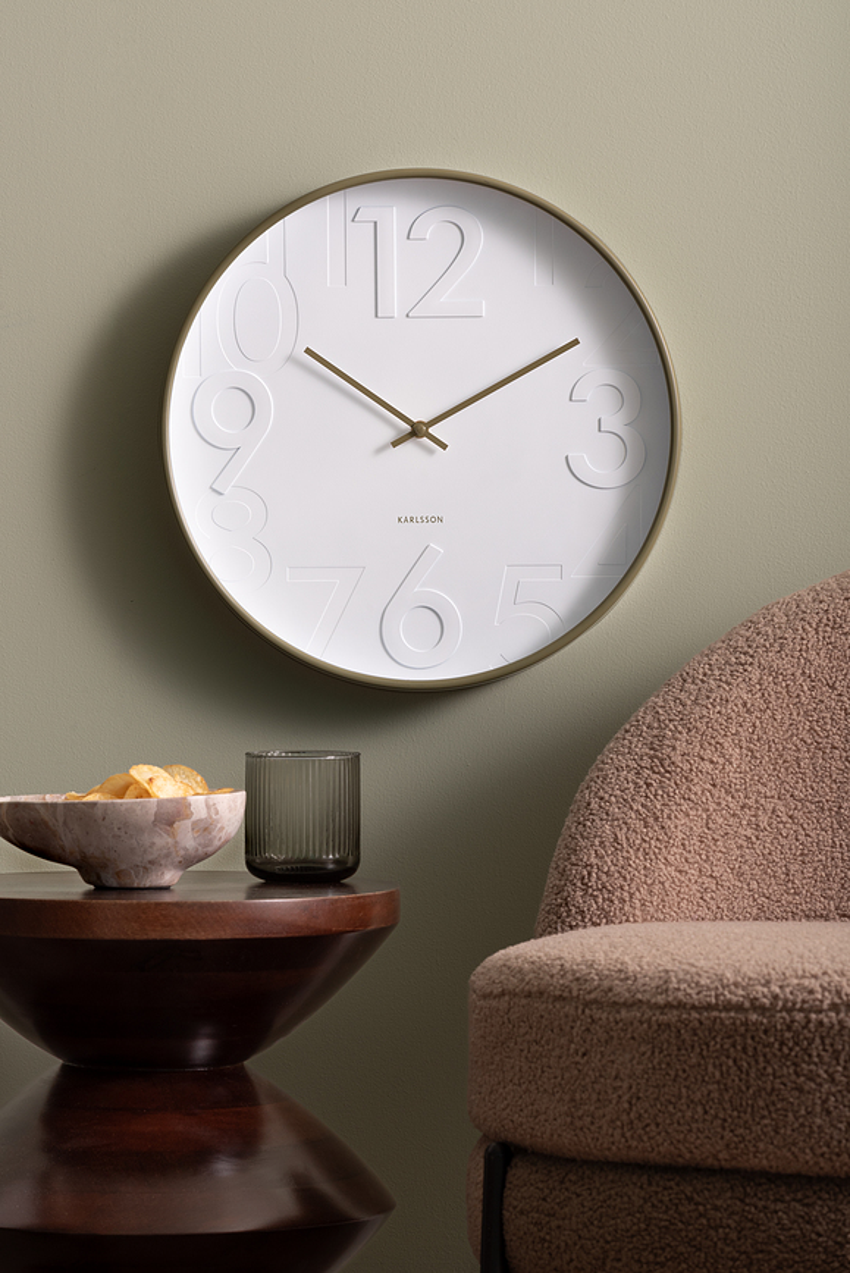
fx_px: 4952
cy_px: 636
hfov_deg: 9.8
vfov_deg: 14.6
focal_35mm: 140
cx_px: 425
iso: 125
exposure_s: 1/125
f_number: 13
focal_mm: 140
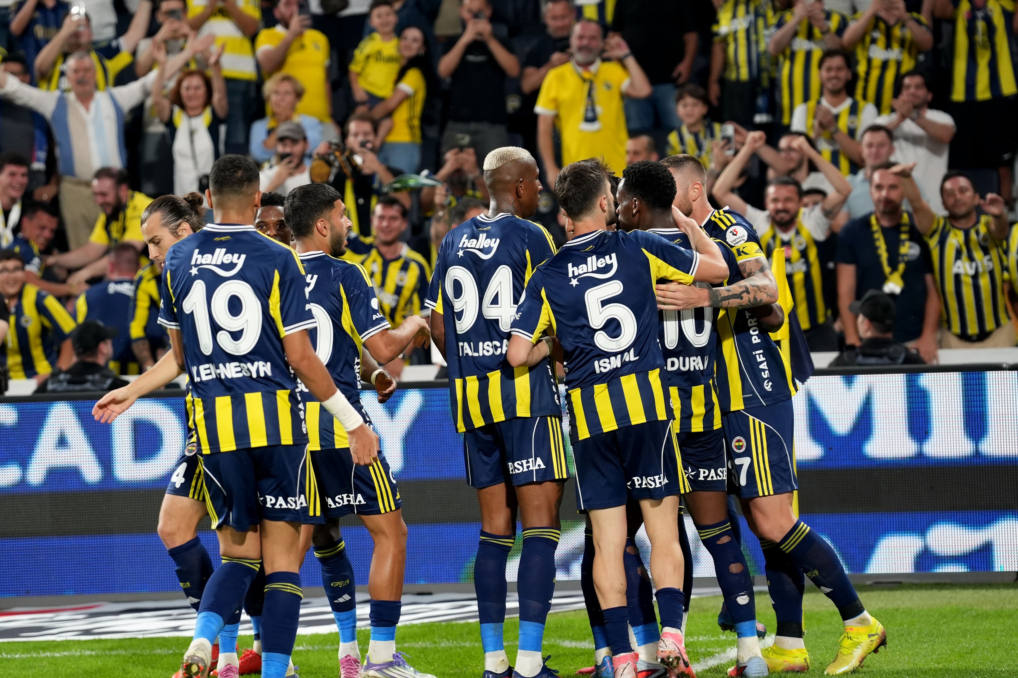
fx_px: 6390
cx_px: 509
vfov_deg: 6.1
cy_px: 339
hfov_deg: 9.1
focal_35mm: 226
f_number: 3.2
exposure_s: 1/800
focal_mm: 151
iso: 1600
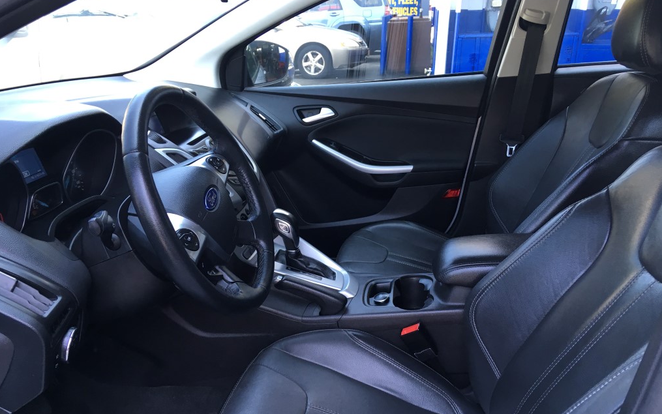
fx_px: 559
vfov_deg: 40.5
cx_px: 331
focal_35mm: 31
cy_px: 241
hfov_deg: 61.2
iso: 25
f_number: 2.2
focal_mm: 4.15
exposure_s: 1/40
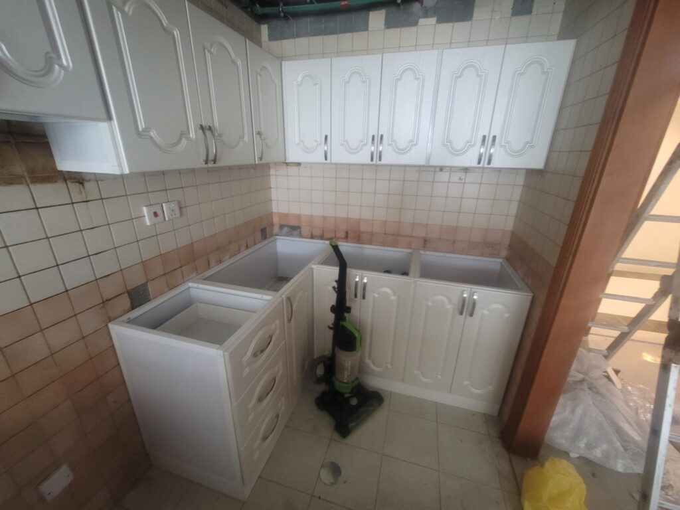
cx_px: 340
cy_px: 255
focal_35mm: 13
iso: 800
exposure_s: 1/24
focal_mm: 2.2
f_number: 2.2
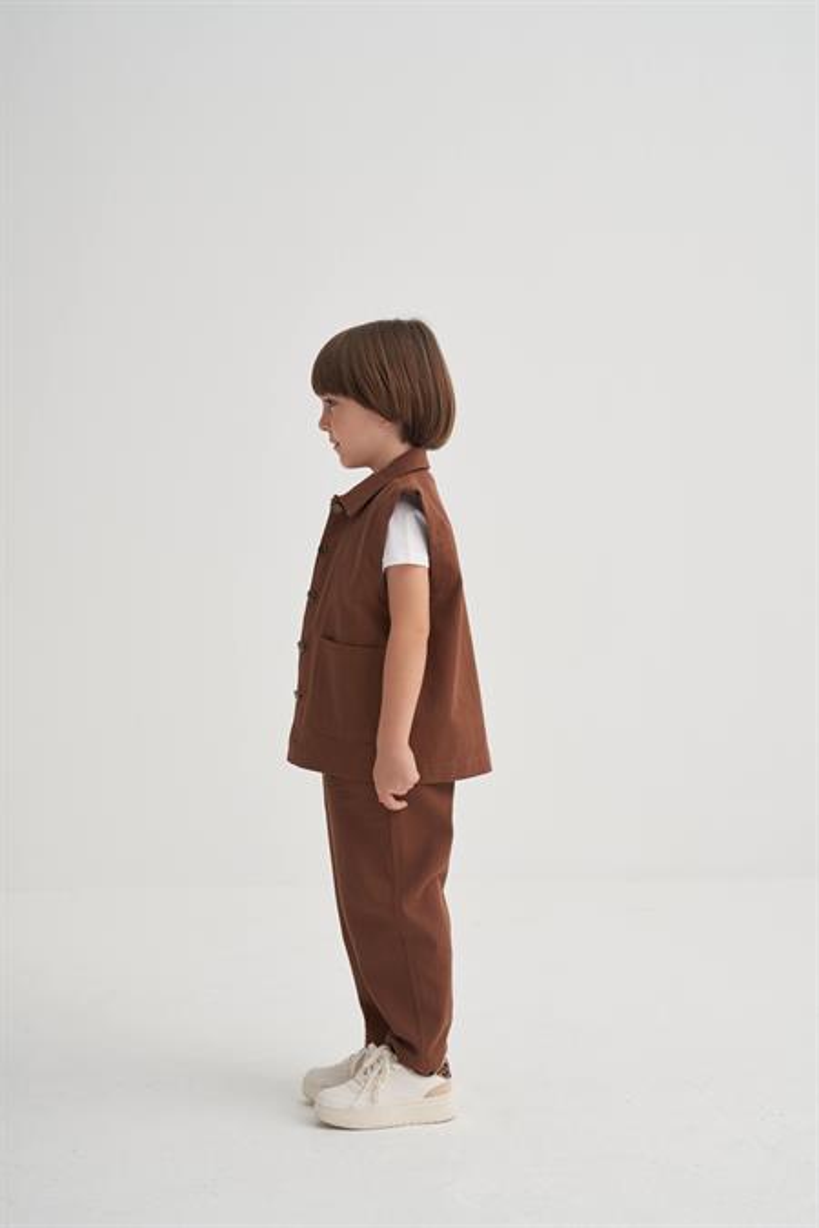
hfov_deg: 23.8
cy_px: 614
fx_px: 1945
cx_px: 410
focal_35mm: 57
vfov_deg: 35.1
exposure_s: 1/160
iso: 400
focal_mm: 57
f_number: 7.1
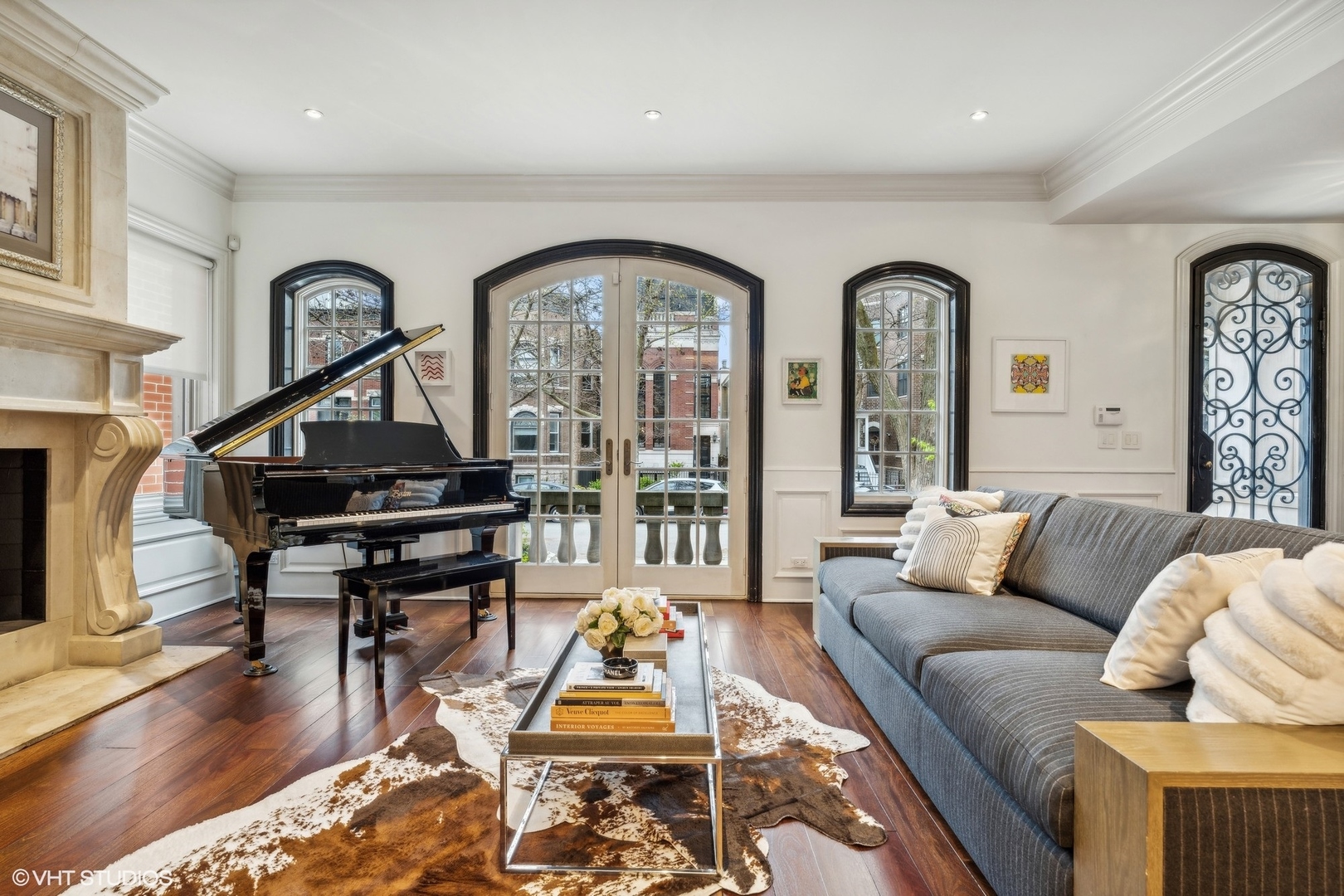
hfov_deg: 90.0
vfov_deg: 67.4
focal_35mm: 18
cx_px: 672
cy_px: 448
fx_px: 672
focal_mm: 18
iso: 320
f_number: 8
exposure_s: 1/6
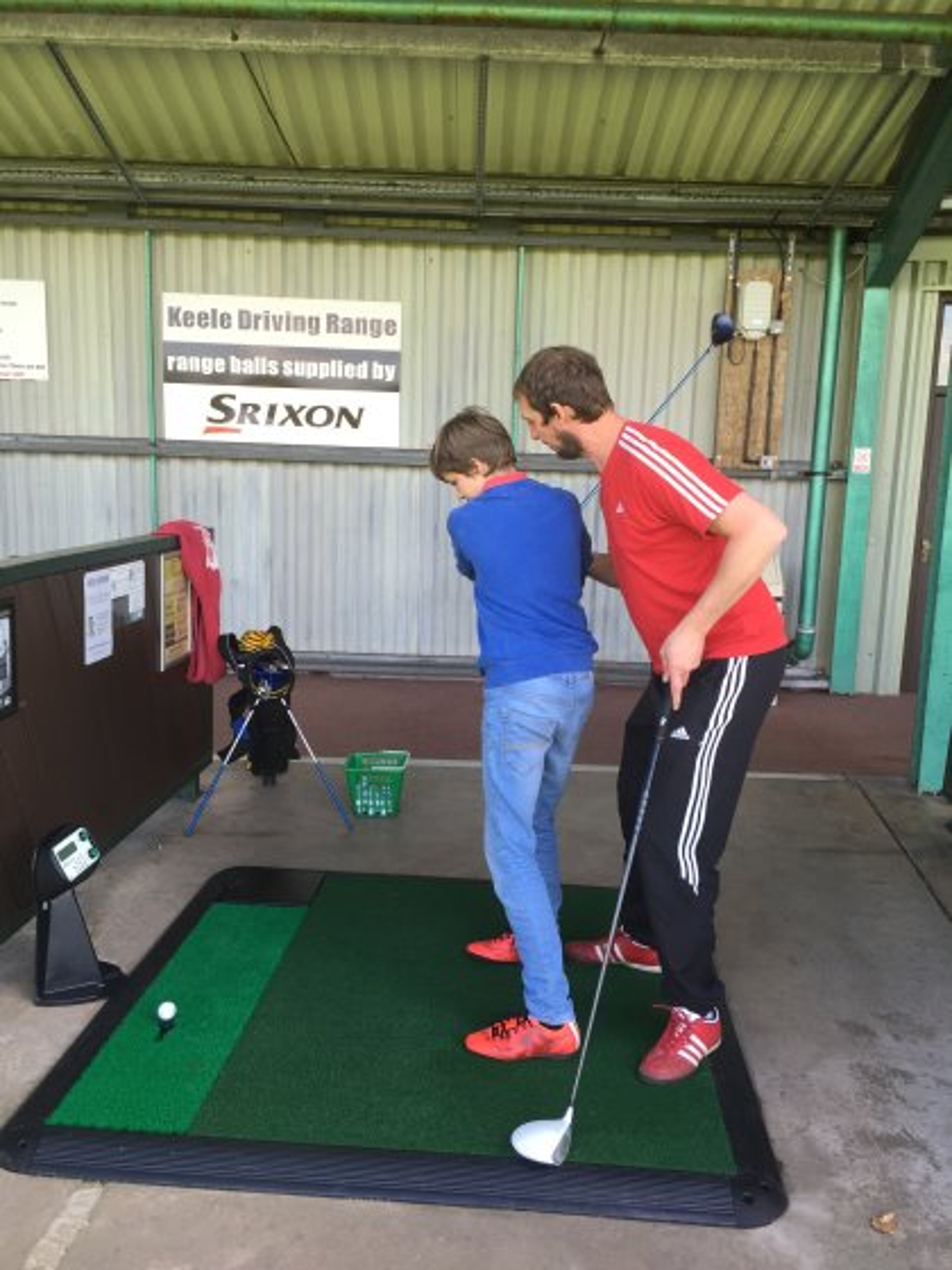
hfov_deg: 48.2
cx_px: 476
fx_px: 1063
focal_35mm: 29
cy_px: 635
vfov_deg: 61.7
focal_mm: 4.15
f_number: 2.2
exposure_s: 1/100
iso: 32
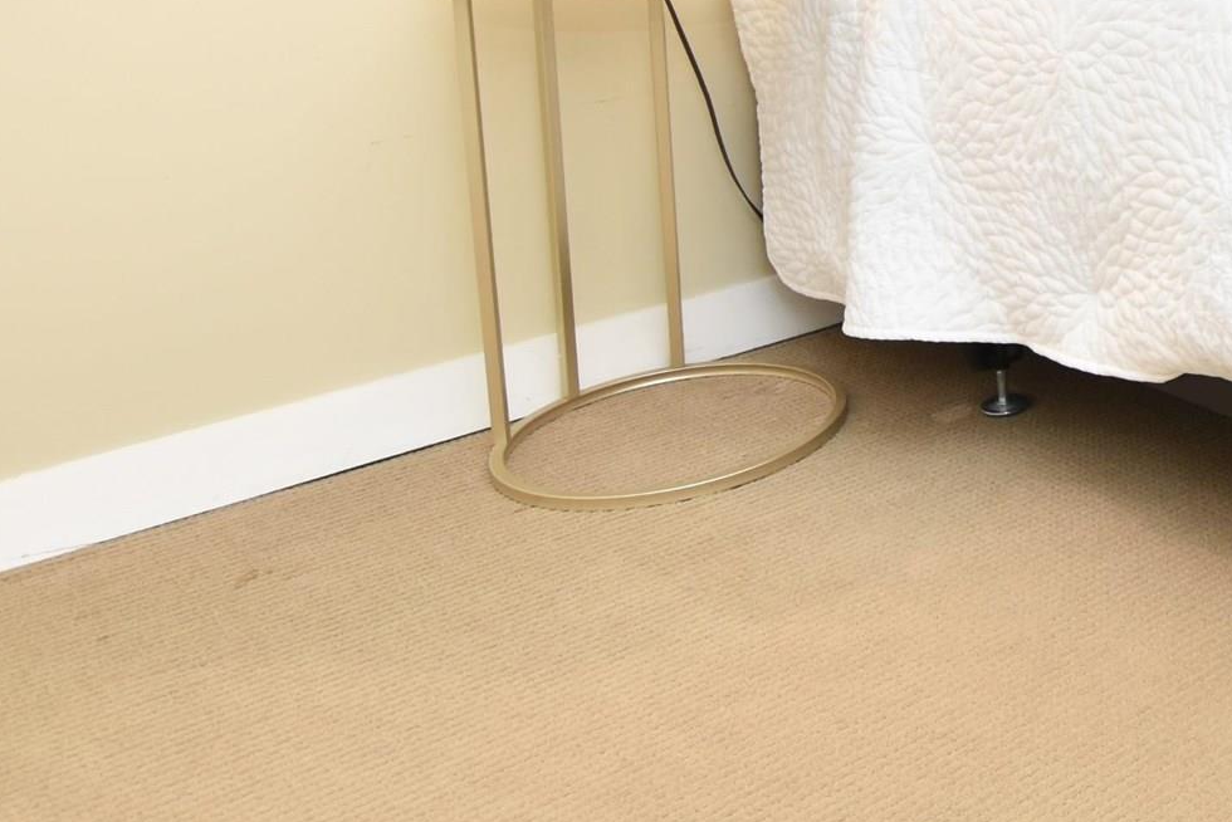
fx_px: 1609
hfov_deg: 32.9
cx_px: 1540
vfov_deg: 25.6
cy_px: -169
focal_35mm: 47
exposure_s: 1/60
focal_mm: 10
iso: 400
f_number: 4
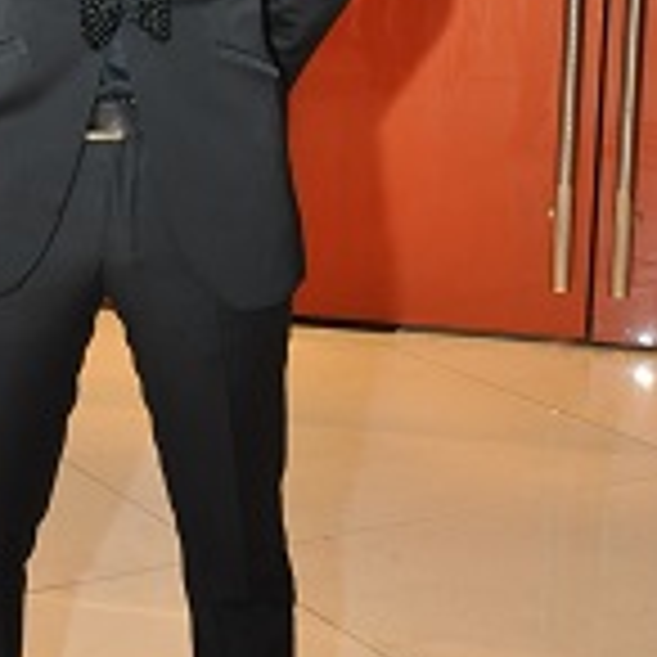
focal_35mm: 93
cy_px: 245
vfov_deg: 18.6
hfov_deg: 18.3
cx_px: 65
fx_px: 2002
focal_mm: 25
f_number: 4.5
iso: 1000
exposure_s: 1/80
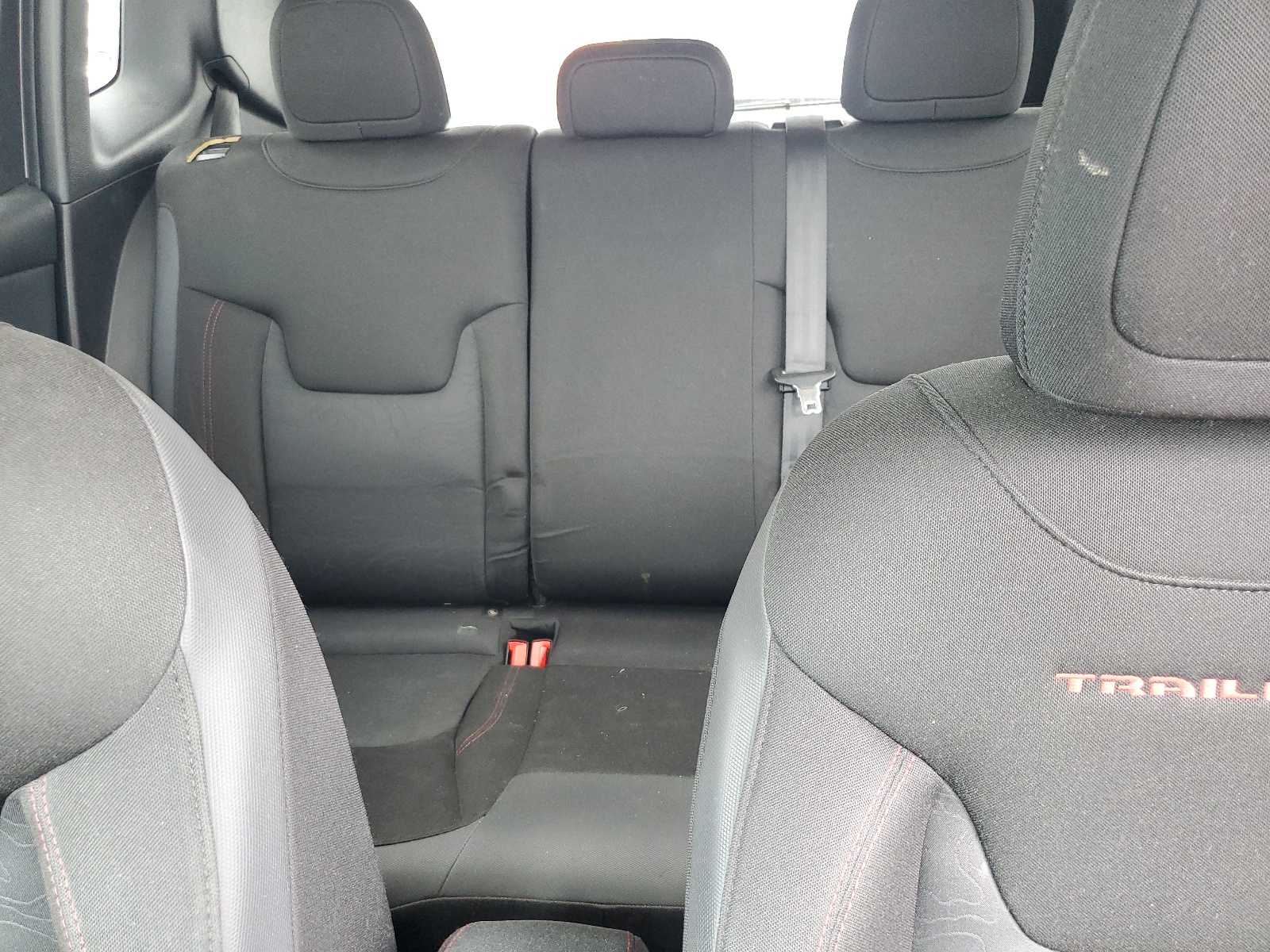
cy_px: 476
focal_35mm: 26
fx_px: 954
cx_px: 635
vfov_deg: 53.1
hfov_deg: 67.3
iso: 178
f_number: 1.5
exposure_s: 1/60.2
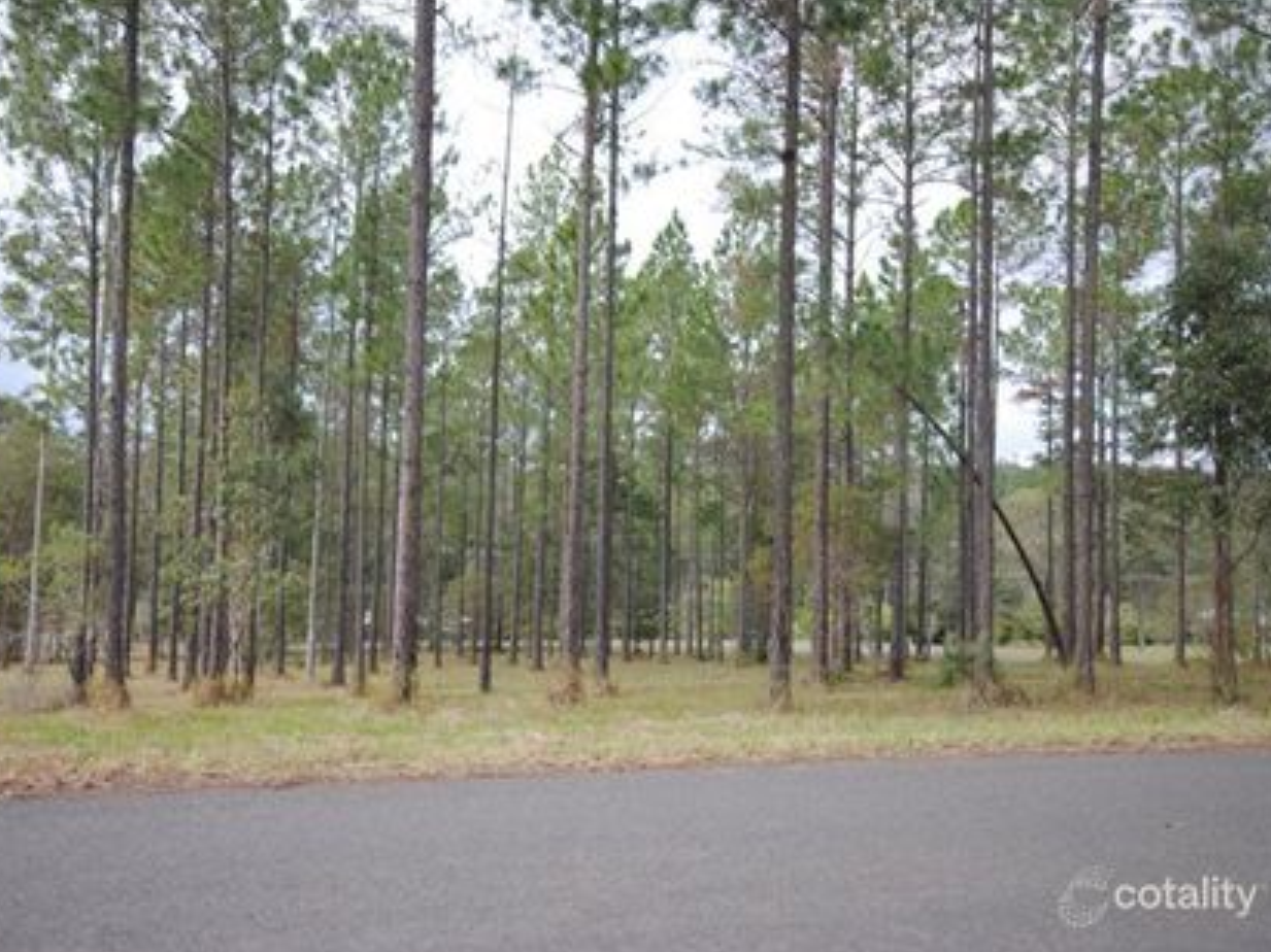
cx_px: 581
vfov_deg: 42.9
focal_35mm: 33
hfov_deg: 55.3
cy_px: 474
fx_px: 1211
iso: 100
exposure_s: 1/125
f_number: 5.6
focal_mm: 20
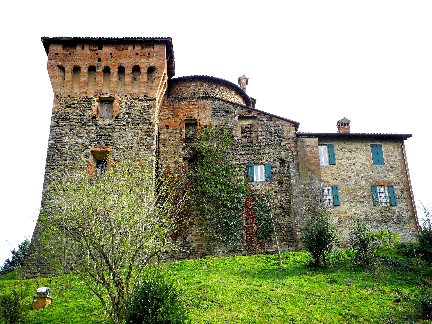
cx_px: 216
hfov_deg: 42.1
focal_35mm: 45
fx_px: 562
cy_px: 162
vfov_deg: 32.2
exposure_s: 1/542
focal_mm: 9.7
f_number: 3.2
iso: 100
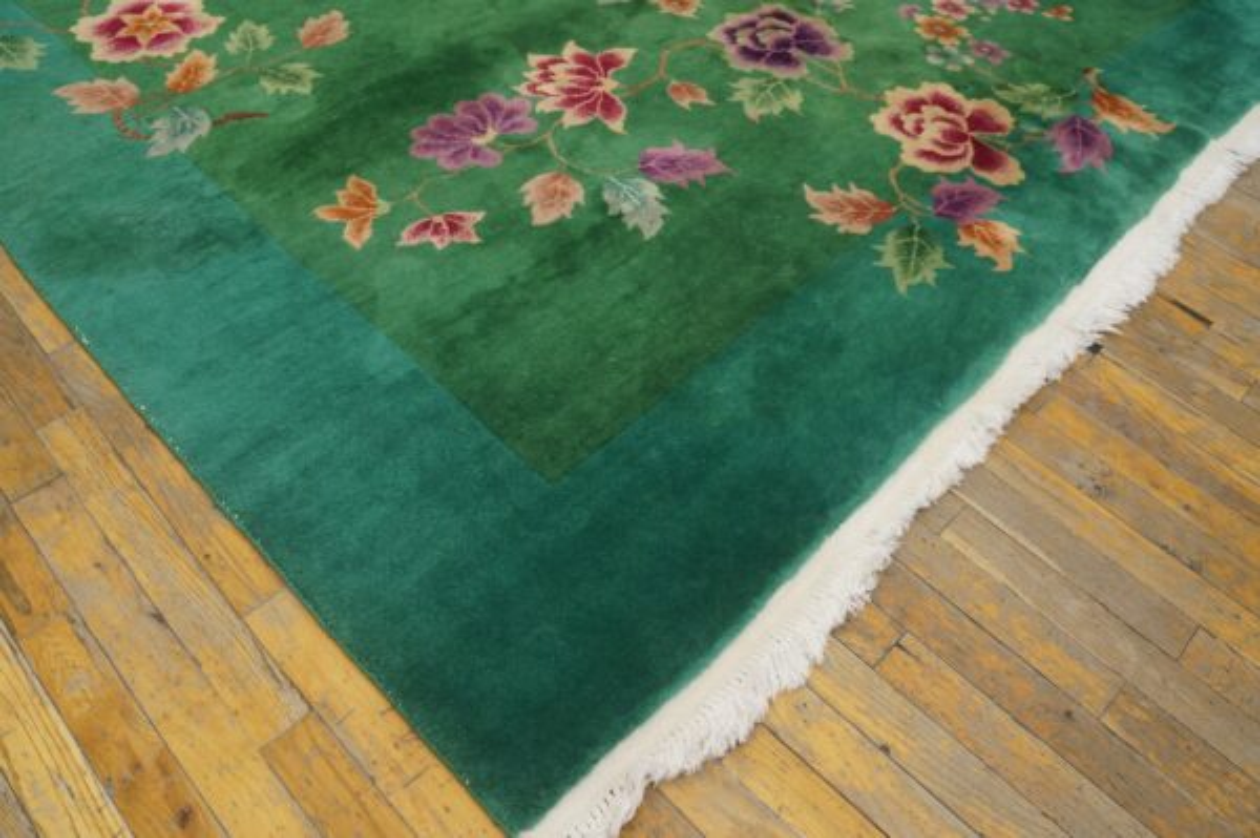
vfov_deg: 47.9
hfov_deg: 67.4
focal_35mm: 27
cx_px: 630
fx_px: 944
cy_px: 419
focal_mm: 18
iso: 640
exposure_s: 1/60
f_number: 4
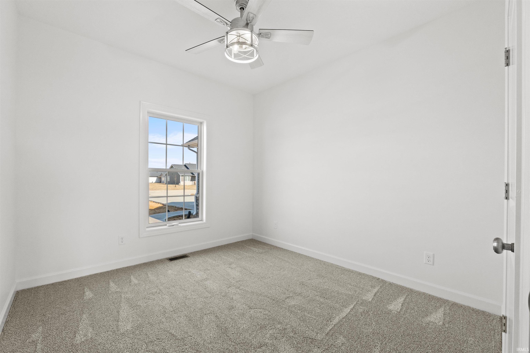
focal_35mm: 15
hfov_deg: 100.4
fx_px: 221
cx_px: 265
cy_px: 176
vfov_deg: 77.3
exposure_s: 1/40
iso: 800
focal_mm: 10
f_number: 5
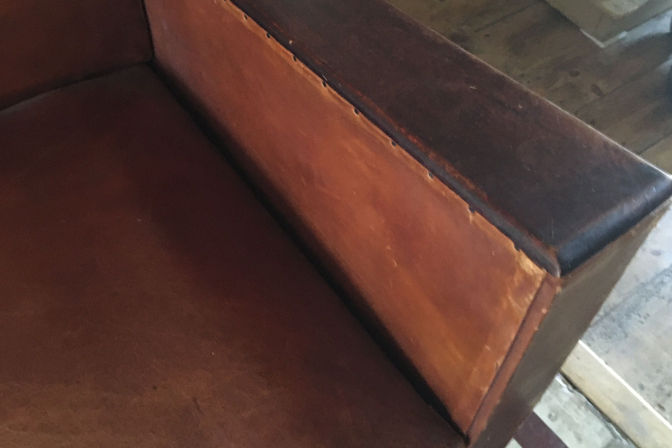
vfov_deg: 32.6
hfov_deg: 47.4
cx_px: 336
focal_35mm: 41
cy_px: 193
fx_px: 765
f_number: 2.2
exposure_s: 1/17
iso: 500
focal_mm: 4.15
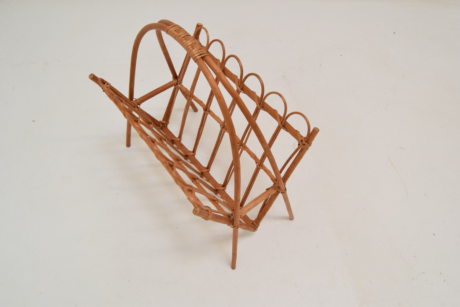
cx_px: 230
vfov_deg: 43.7
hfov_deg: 61.9
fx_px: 384
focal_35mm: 30
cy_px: 154
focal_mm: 20
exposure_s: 1/200
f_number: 7.1
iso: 1600
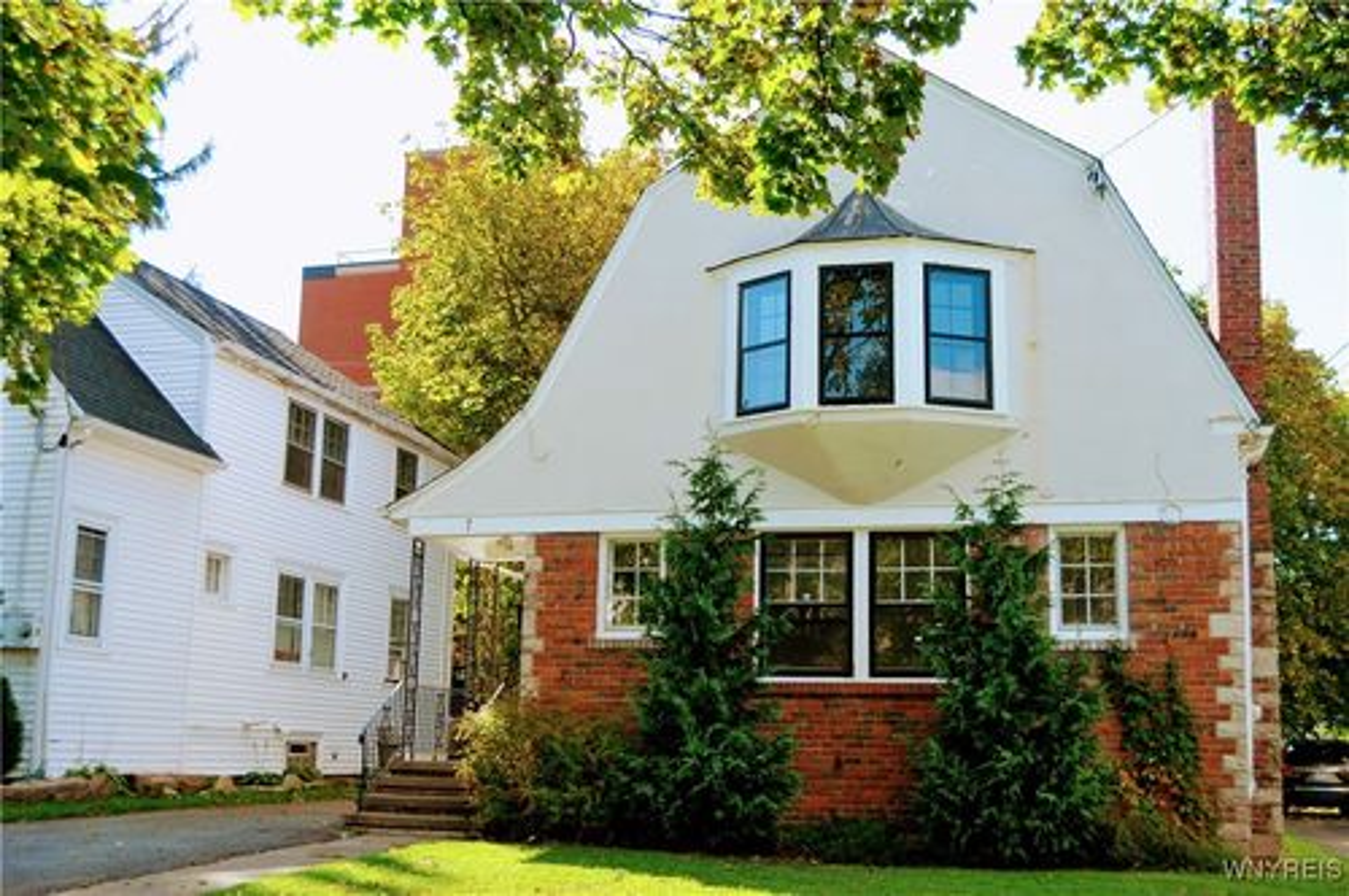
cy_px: 448
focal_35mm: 39
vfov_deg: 34.1
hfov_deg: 49.6
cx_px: 674
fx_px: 1460
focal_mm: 26
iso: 200
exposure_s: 1/250
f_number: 5.6
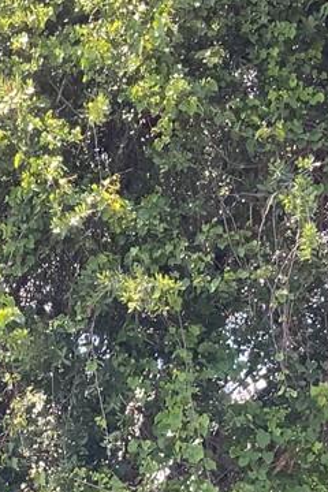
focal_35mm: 134
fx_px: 1831
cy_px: 600
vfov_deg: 14.8
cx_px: 27
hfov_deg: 10.2
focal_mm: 3
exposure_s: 1/201
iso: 16
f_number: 1.8
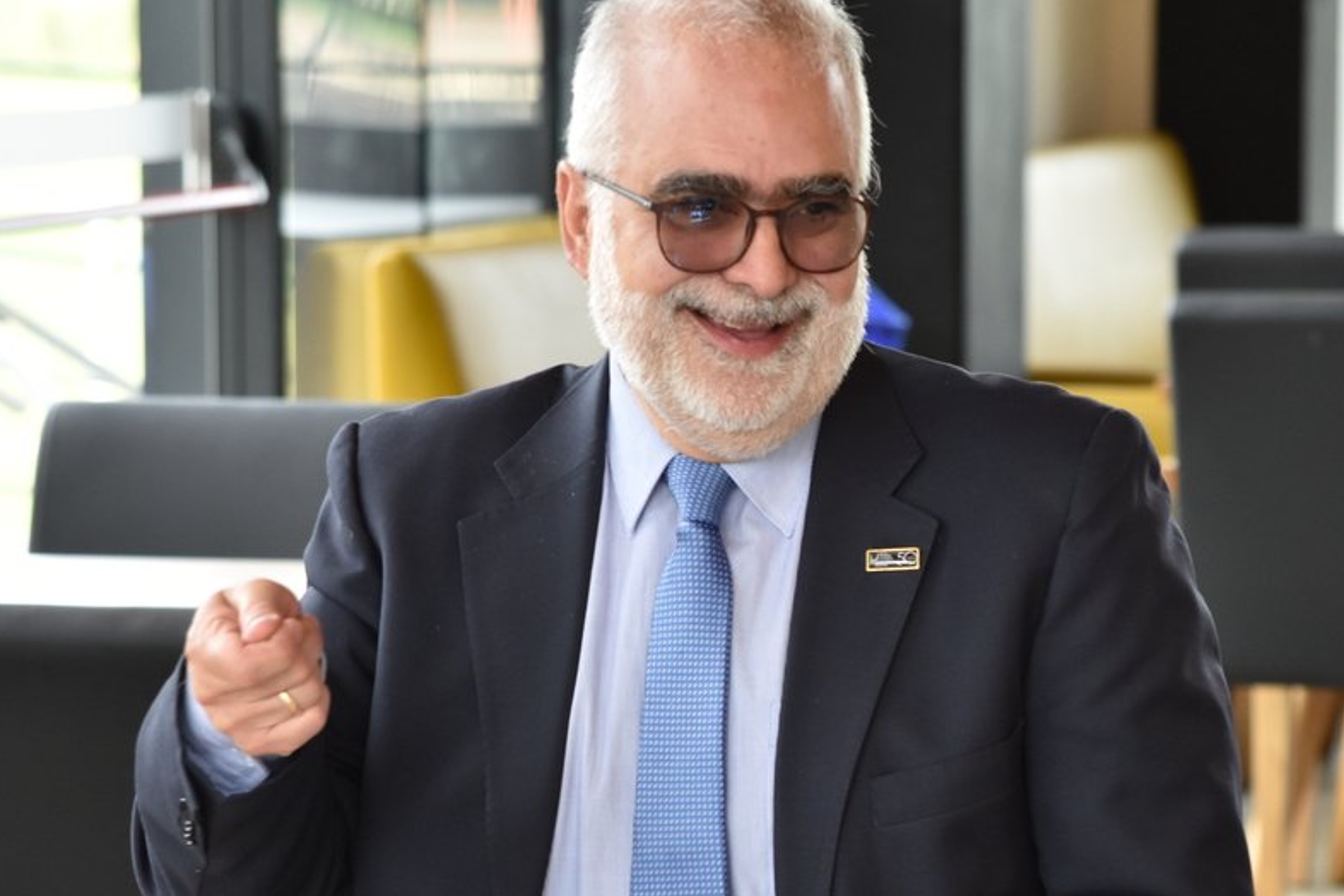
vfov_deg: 5.5
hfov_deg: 8.2
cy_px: 600
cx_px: 740
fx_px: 9407
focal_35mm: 252
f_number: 7.1
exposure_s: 1/200
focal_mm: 110
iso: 800
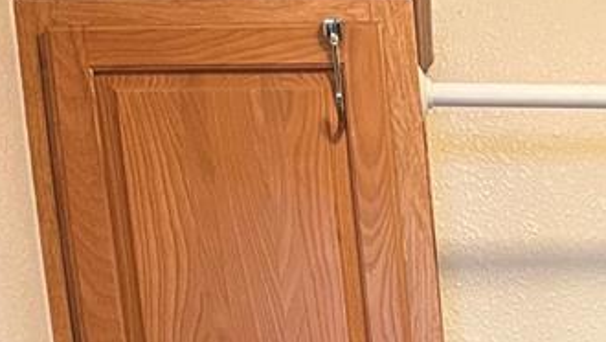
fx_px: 1656
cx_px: 733
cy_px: 989
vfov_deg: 9.5
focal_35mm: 103
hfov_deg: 19.5
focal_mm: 5.1
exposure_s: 1/60
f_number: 1.6
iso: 200
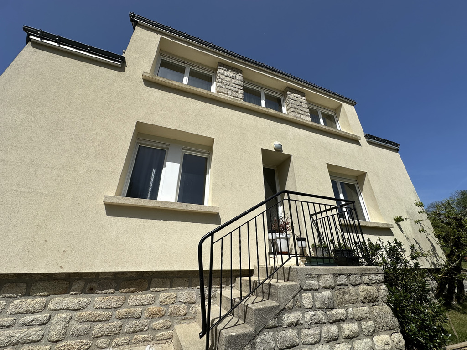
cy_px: 175
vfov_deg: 85.7
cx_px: 234
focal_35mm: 14
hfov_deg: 102.1
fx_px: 189
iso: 50
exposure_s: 1/4132
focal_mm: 2.22
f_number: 2.2
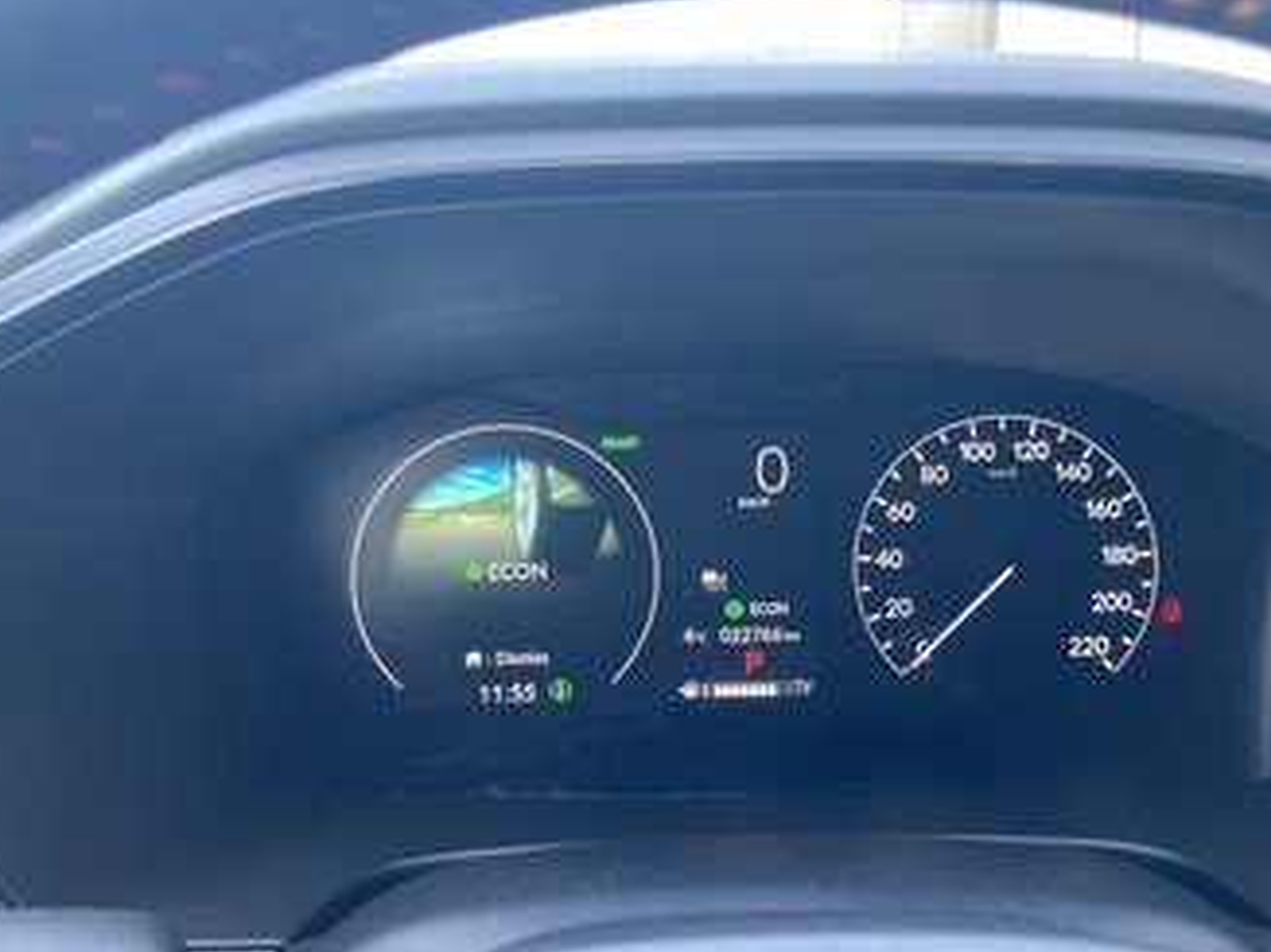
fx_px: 1321
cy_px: 457
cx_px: 754
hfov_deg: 51.1
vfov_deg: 39.6
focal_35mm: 36
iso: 125
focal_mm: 3.99
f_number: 1.8
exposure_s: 1/60
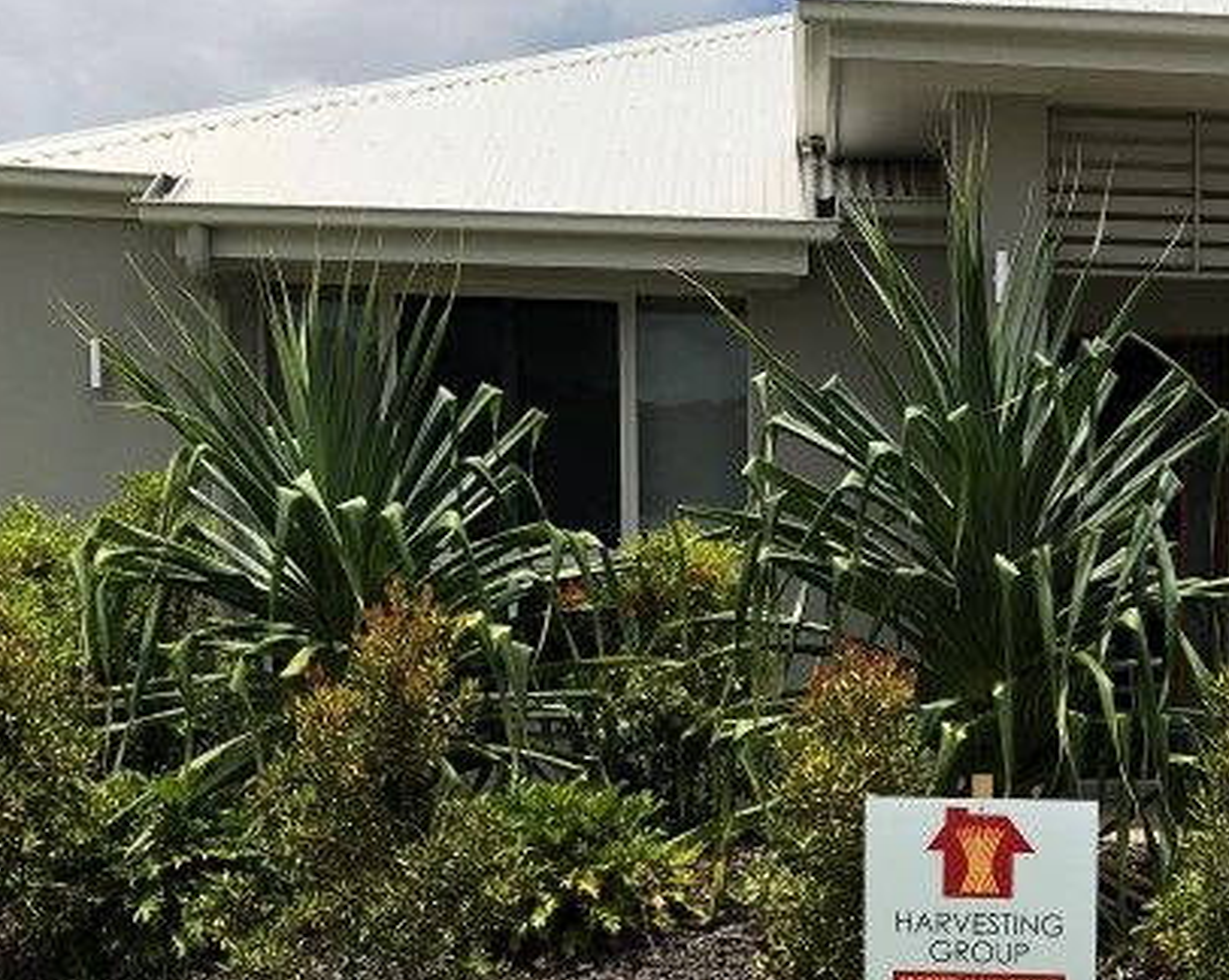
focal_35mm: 69
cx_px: 1090
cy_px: 1004
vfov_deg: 21.3
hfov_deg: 26.7
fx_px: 2507
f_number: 1.8
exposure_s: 1/2825
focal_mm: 4
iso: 20
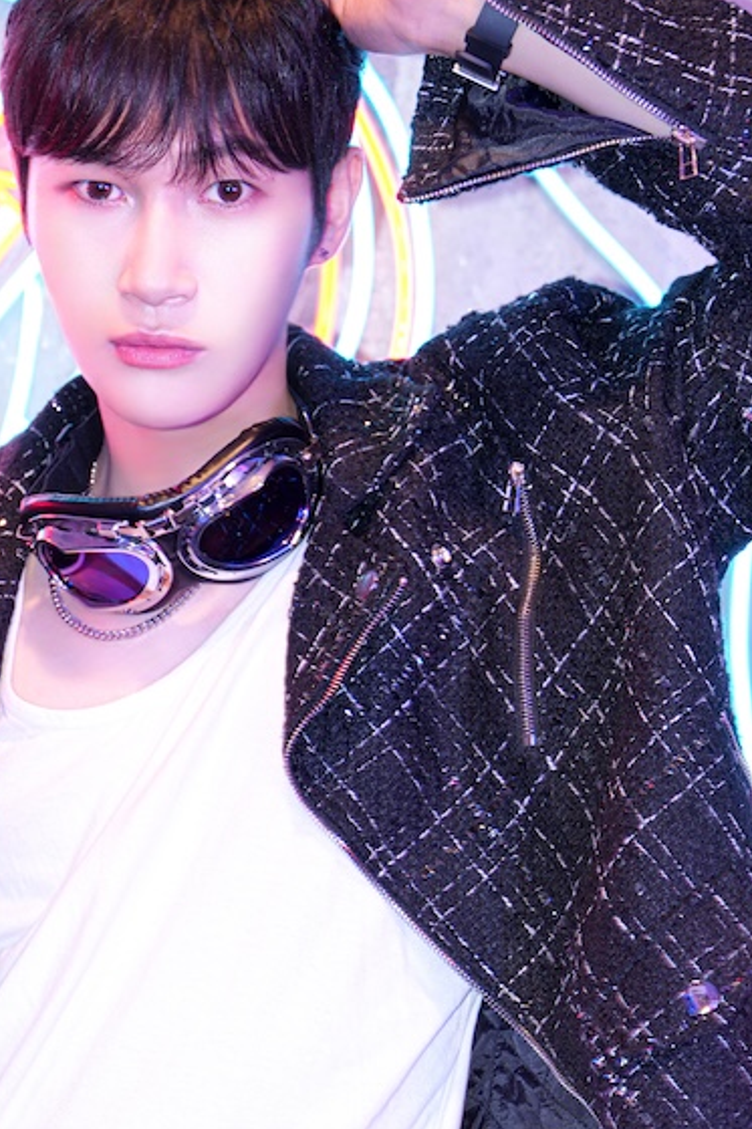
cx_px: 212
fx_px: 4013
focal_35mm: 128
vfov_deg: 16.0
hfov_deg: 10.7
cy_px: 808
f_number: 4
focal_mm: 70
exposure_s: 1/8
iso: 160
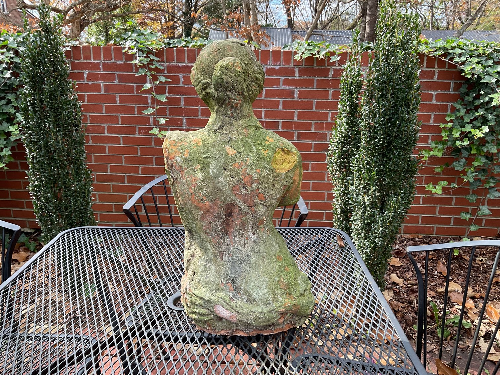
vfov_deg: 48.2
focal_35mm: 29
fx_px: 419
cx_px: 250
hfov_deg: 61.7
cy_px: 188
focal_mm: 3
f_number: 1.8
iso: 16
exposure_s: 1/320
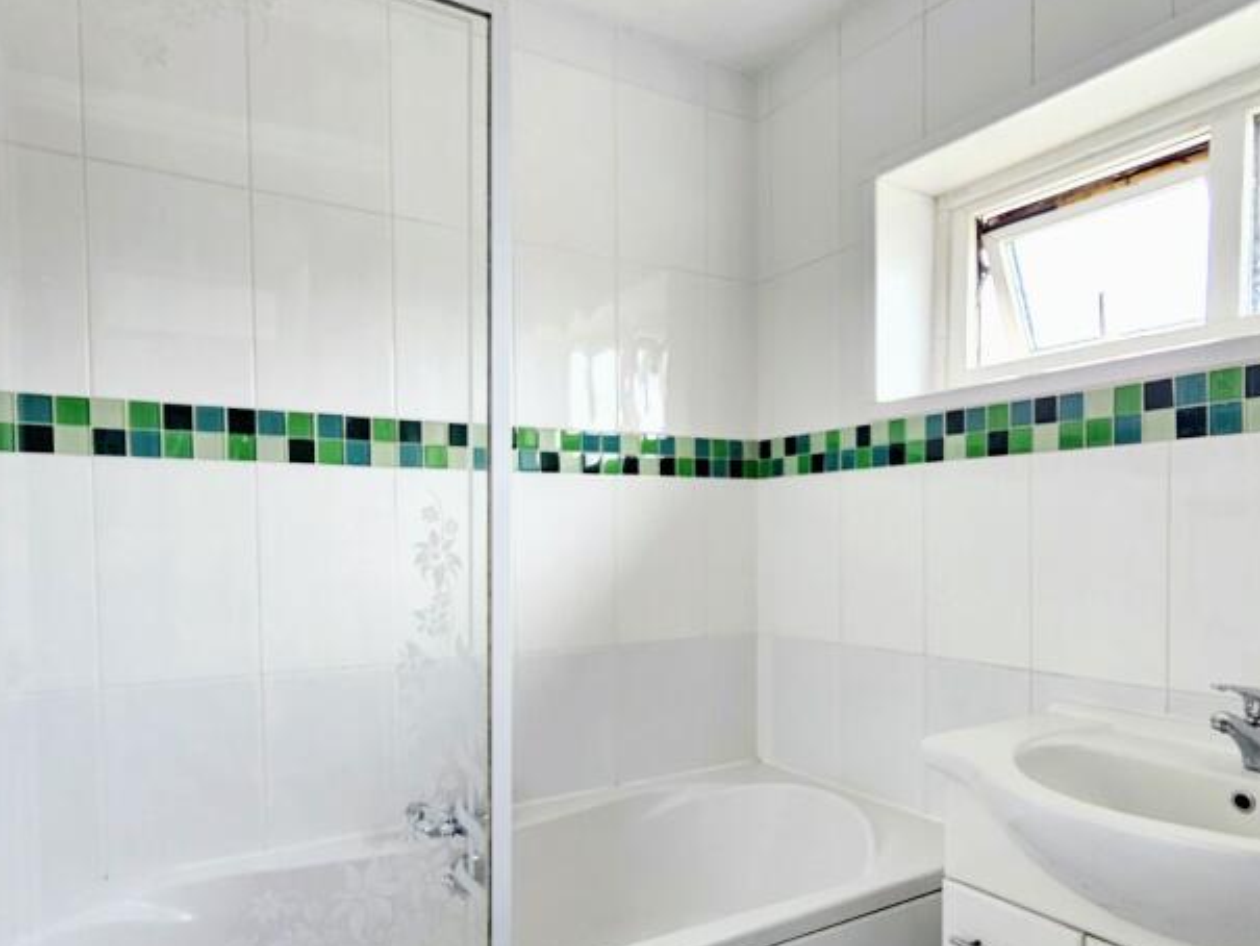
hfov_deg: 76.0
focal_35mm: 22
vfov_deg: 60.3
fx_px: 801
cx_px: 708
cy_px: 590
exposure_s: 1/50
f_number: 2.2
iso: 100
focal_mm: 2.2
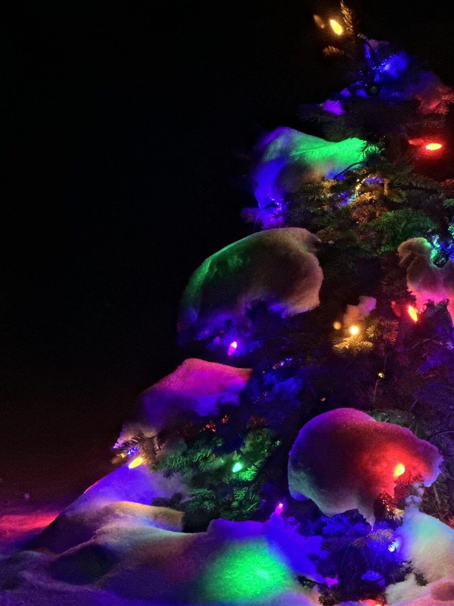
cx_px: 345
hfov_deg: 11.1
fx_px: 2325
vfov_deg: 14.8
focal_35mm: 133
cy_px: 347
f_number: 2.8
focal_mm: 9
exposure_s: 1/15
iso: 2000
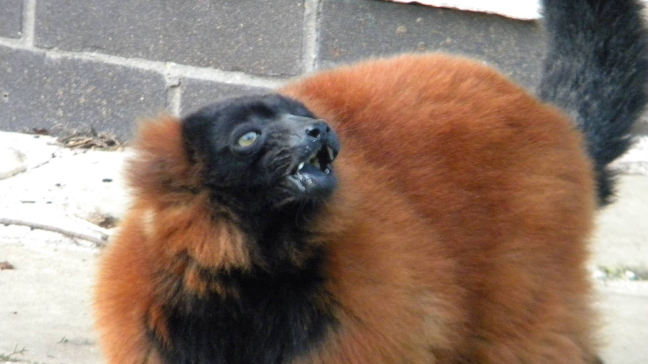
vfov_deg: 2.7
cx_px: 324
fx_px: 7766
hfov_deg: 4.8
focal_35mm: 452
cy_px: 181
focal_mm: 75
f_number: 5.4
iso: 800
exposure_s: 1/185
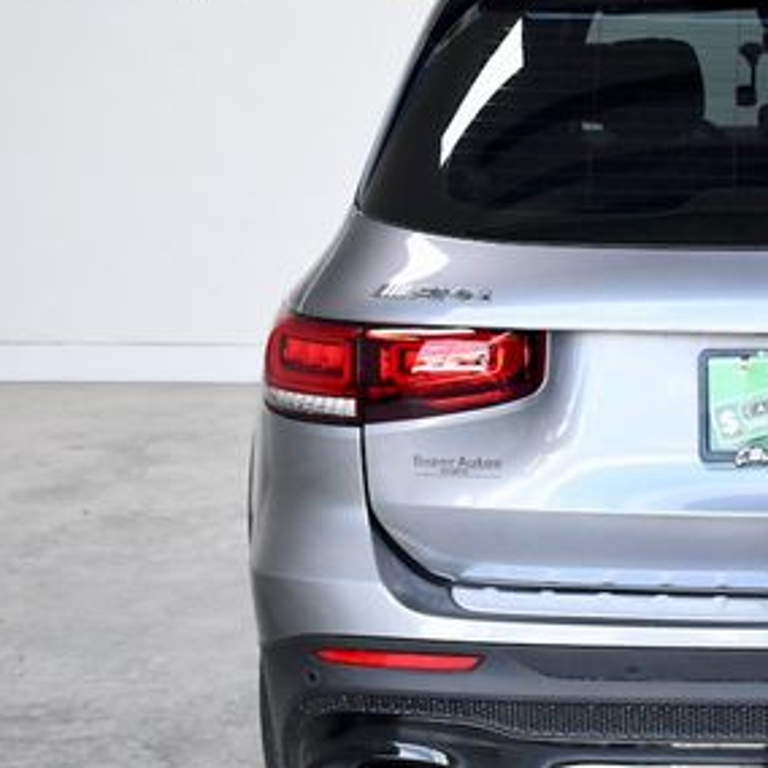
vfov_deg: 18.9
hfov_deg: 18.3
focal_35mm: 92
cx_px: 819
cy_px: 385
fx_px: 2309
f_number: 9
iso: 2500
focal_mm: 32
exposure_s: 1/320
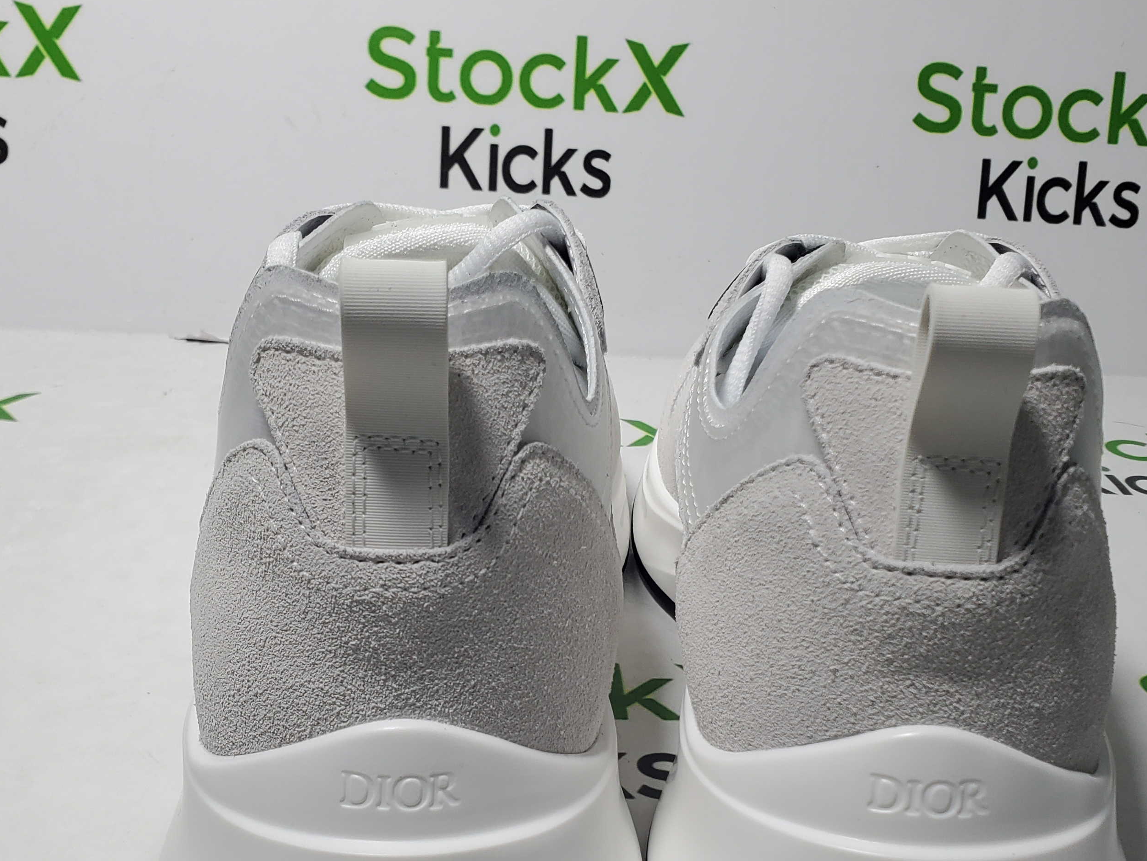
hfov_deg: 44.7
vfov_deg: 33.8
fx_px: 1392
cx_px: 623
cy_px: 619
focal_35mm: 42
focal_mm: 4.3
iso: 50
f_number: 2.4
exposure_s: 1/272
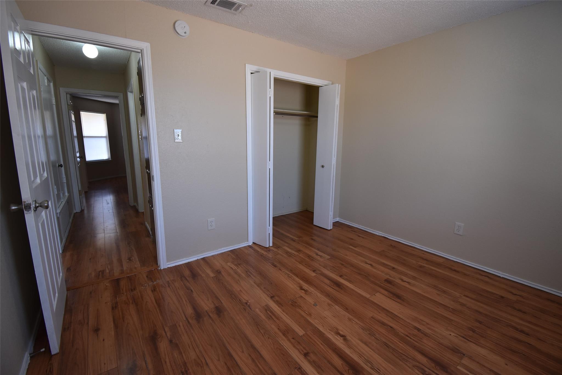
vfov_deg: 77.4
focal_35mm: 15
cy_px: 188
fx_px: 234
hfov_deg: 100.4
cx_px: 281
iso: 450
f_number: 4.5
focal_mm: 10
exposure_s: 1/60
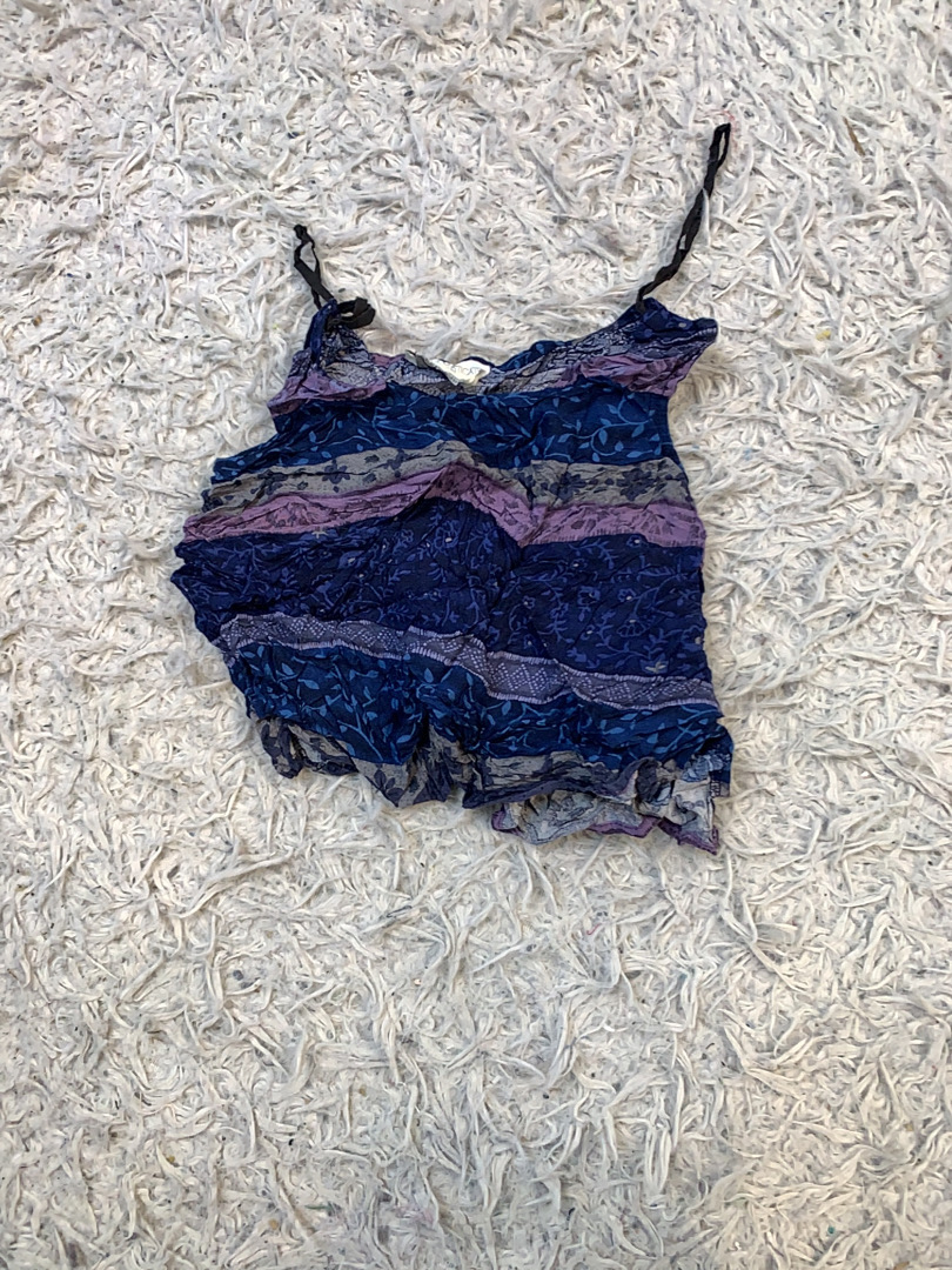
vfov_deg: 67.3
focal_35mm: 26
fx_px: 953
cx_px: 476
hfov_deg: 53.1
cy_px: 635
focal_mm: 4.25
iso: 50
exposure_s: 1/100
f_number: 1.8
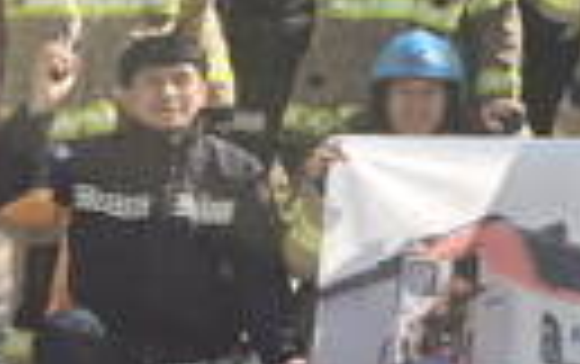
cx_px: 1241
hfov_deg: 13.9
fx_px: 1915
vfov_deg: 10.6
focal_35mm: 121
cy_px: -121
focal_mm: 5.4
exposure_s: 1/3424
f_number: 1.8
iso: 25
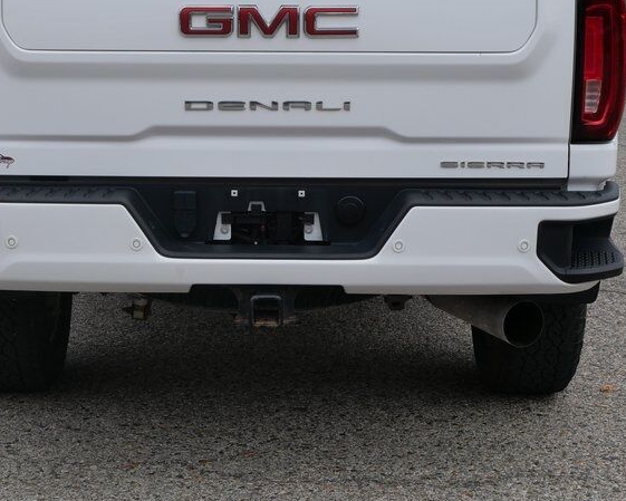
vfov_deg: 18.6
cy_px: 121
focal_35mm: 82
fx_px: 1519
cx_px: 259
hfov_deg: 23.3
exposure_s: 1/200
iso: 200
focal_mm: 23
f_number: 7.1
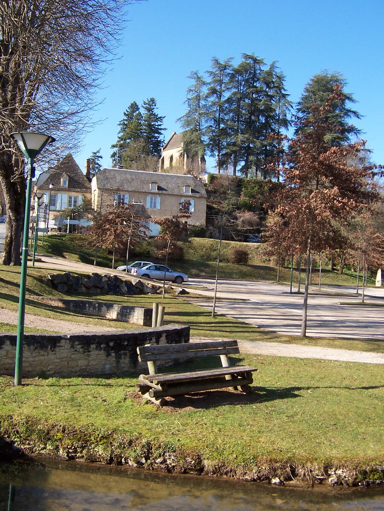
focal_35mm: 36
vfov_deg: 51.4
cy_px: 256
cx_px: 192
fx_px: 532
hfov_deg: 39.7
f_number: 4
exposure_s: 1/350
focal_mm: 5.6
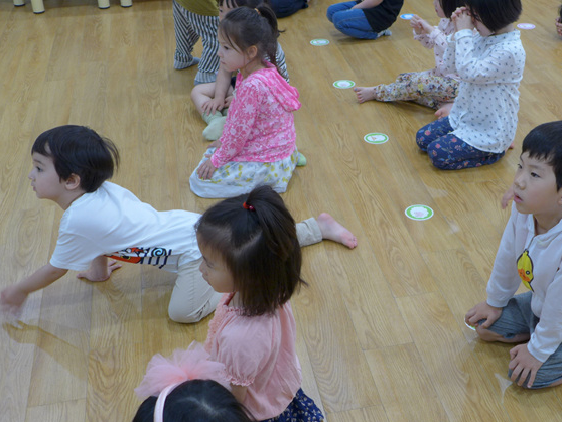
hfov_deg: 35.7
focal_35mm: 53
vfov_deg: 27.5
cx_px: 384
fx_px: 861
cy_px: 214
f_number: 1.7
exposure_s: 1/80
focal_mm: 7.3
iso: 100
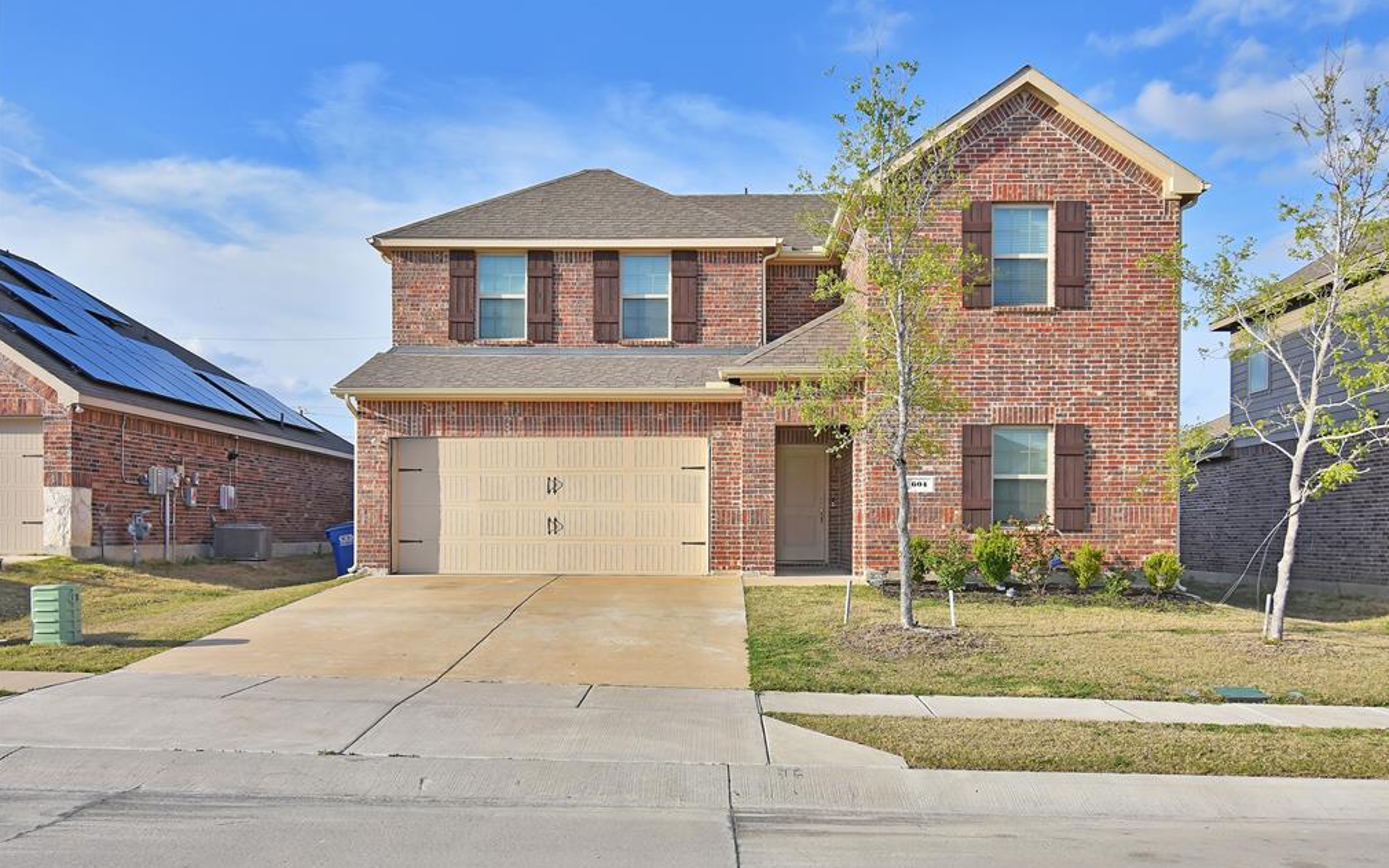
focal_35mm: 31
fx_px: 1173
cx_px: 699
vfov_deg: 40.6
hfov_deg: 61.2
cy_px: 448
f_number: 8
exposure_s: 1/500
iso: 200
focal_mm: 20
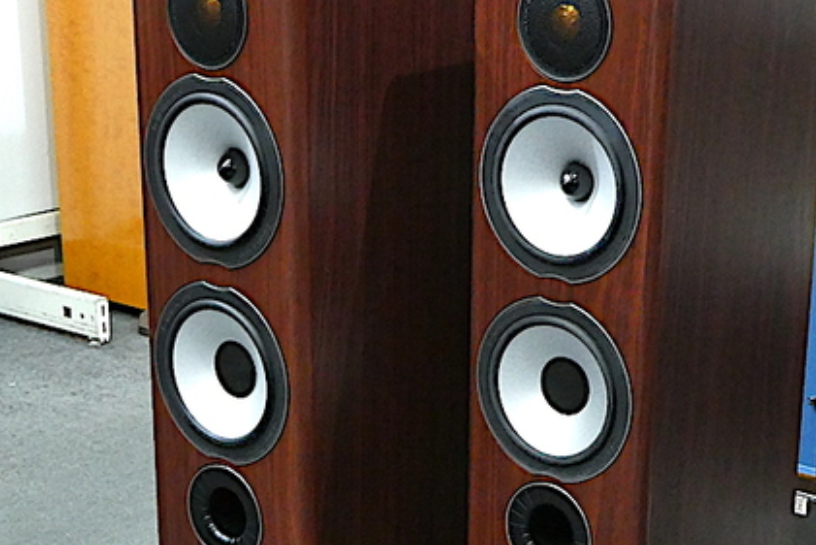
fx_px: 1882
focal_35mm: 83
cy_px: 475
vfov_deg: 16.3
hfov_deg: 24.5
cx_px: 446
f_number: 5.6
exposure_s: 1/4
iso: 400
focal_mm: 6.3
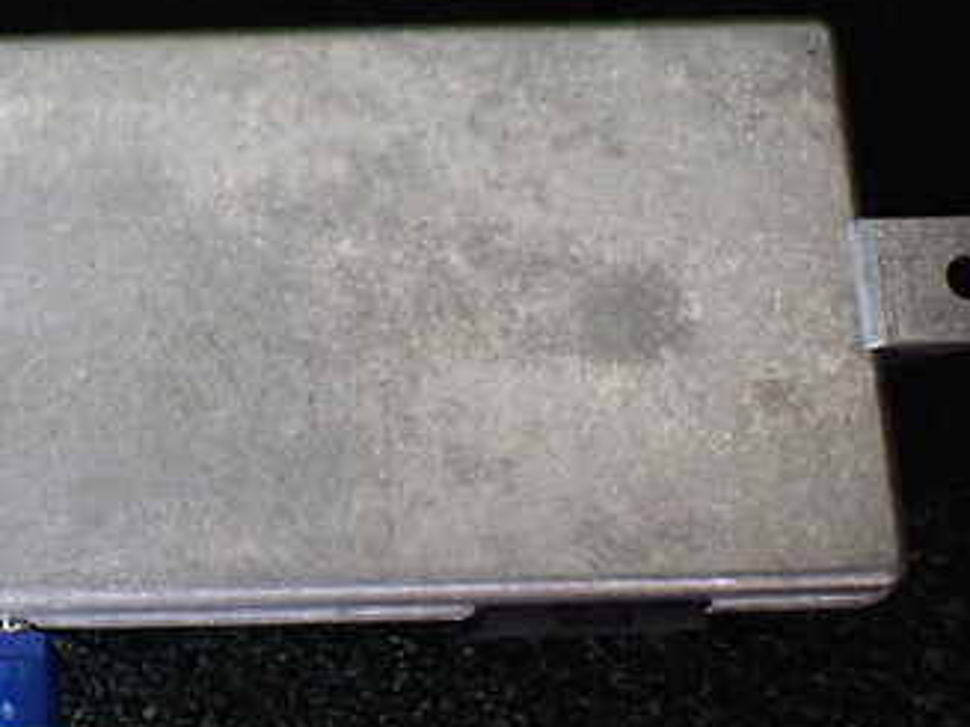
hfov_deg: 33.6
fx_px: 1541
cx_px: 154
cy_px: 315
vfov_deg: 26.5
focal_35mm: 55
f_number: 2.3
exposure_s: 1/125
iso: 800
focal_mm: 5.4
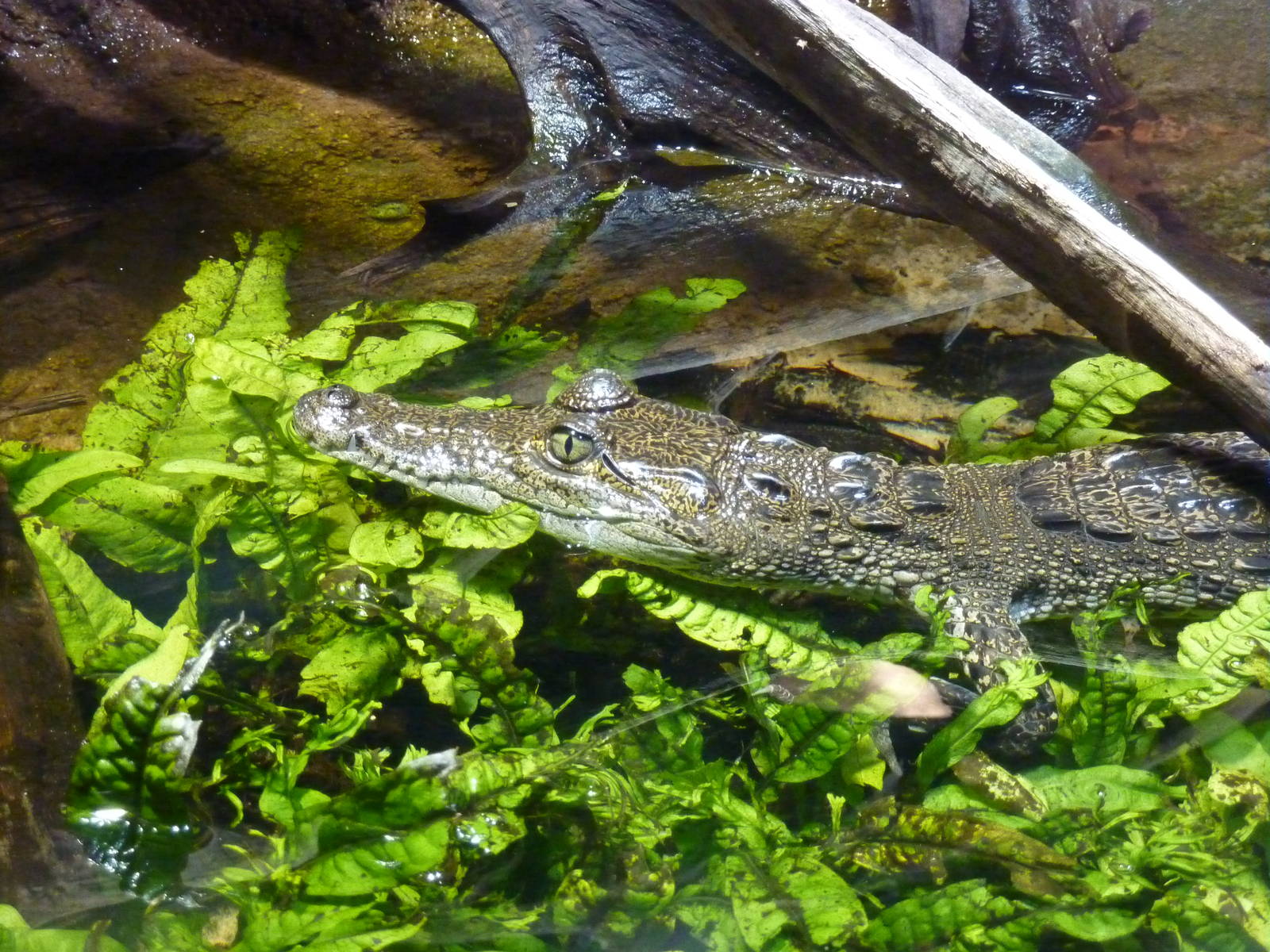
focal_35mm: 67
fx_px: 2458
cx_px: 635
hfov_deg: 29.0
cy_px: 476
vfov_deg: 21.9
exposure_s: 1/60
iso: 800
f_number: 4.1
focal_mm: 11
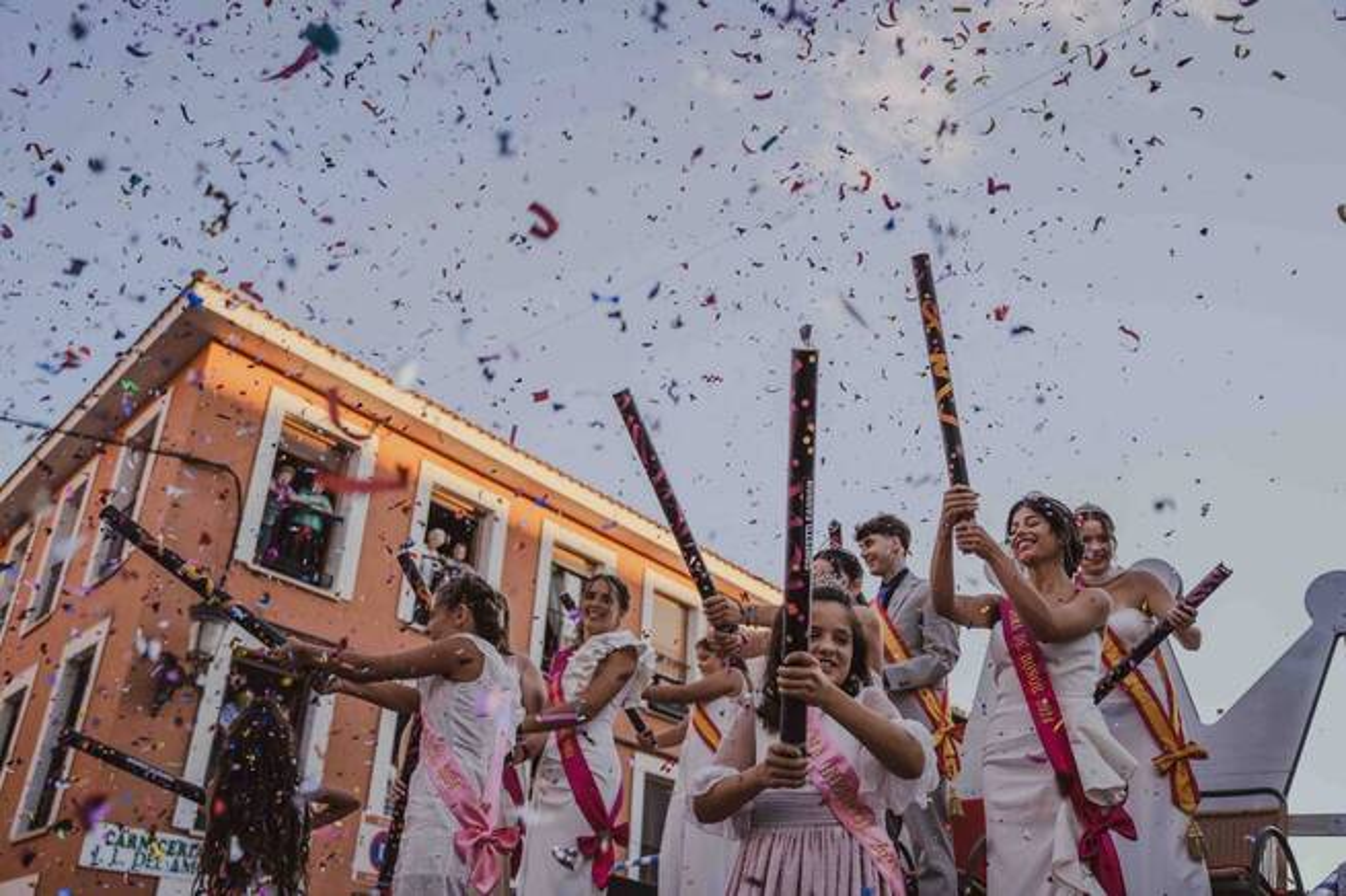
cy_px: 448
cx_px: 673
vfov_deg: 42.3
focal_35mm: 31
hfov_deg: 60.3
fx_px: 1158
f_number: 2.8
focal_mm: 31
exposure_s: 1/250
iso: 100
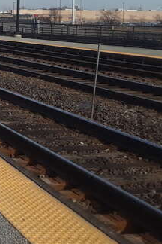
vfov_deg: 25.7
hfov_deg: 15.3
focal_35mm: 77
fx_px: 520
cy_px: 37
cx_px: -130
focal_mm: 2.47
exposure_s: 1/1553
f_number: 1.9
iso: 40
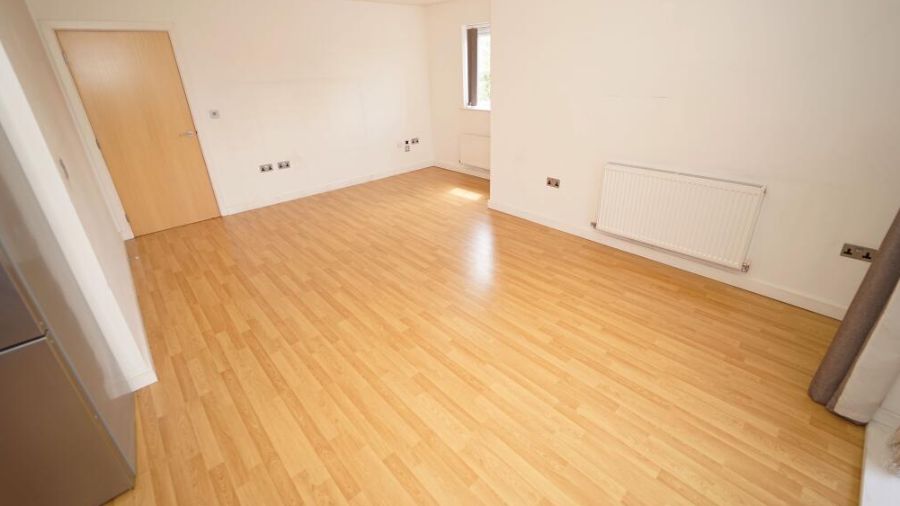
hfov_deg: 103.0
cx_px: 458
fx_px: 358
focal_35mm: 15
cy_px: 230
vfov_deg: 70.4
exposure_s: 1/60
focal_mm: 14
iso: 100
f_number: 2.8
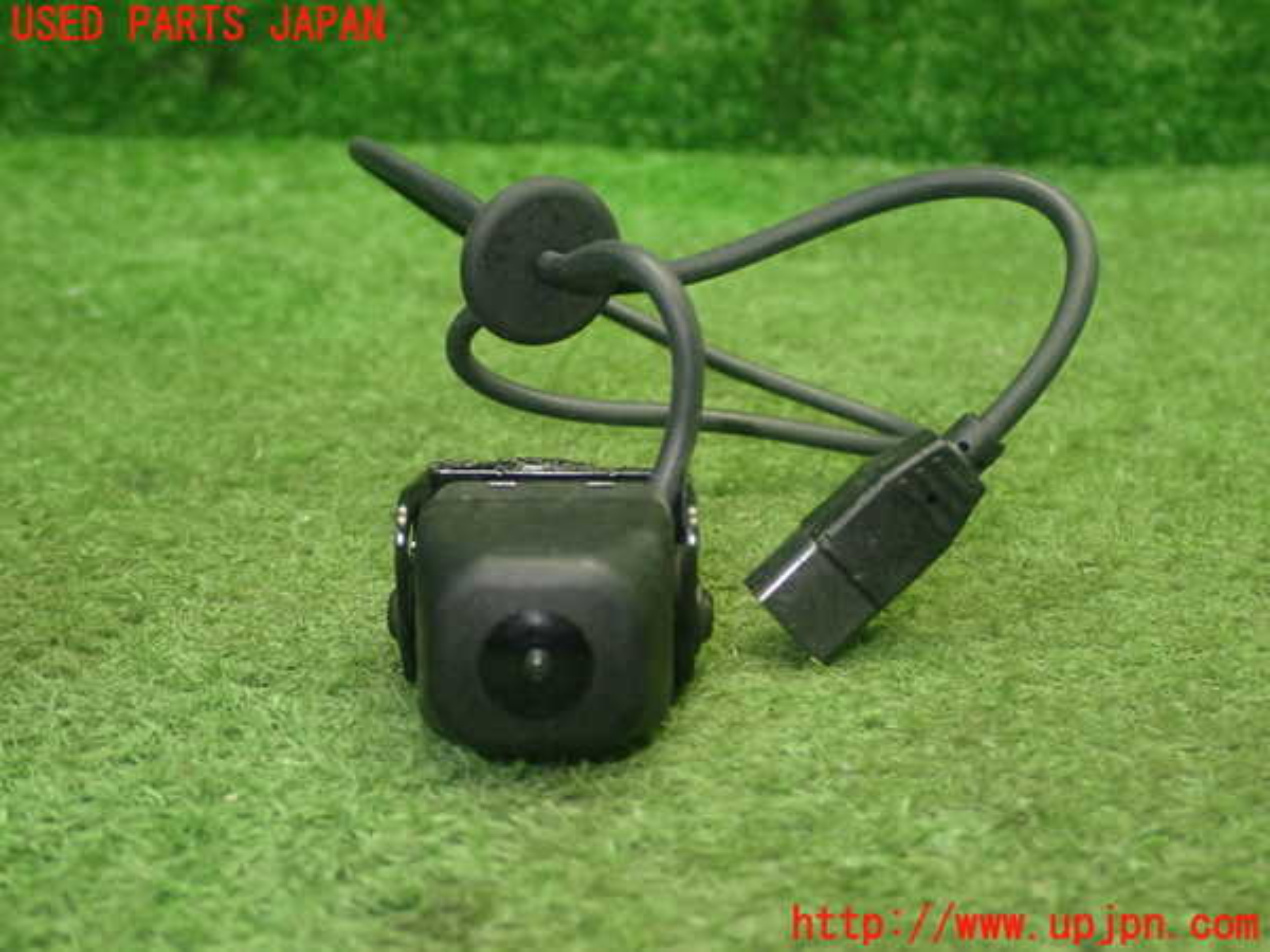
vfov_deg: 30.9
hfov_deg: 40.4
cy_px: 476
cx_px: 635
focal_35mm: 47
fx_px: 1724
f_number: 3.1
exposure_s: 1/50
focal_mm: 8.4
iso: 400
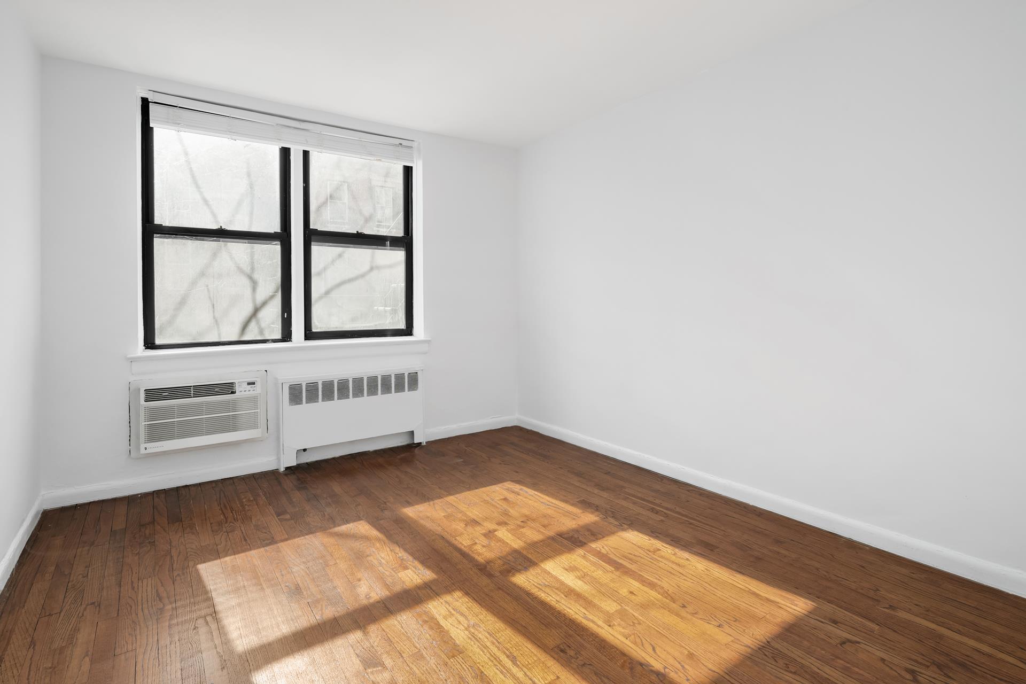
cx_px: 513
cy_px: 342
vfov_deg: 70.4
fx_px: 484
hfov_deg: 93.3
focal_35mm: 17
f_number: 13
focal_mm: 17
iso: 800
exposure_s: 1/50
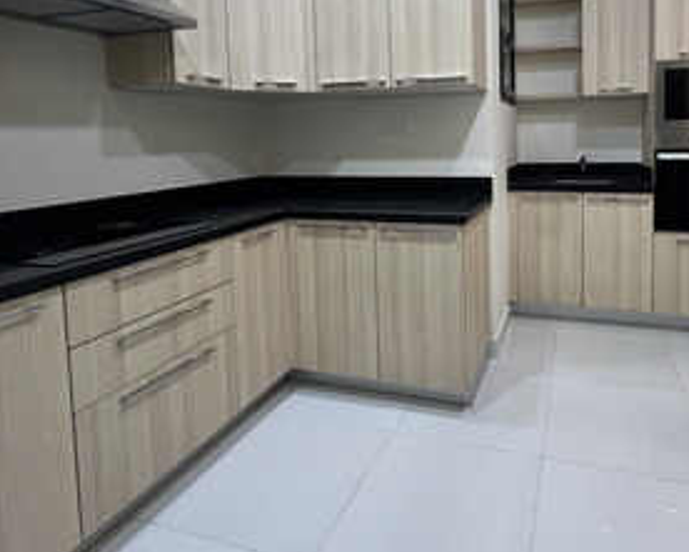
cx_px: 448
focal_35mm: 21
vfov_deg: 63.0
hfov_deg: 75.6
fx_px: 428
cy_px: 161
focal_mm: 1.57
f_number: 1.8
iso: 160
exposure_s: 1/50
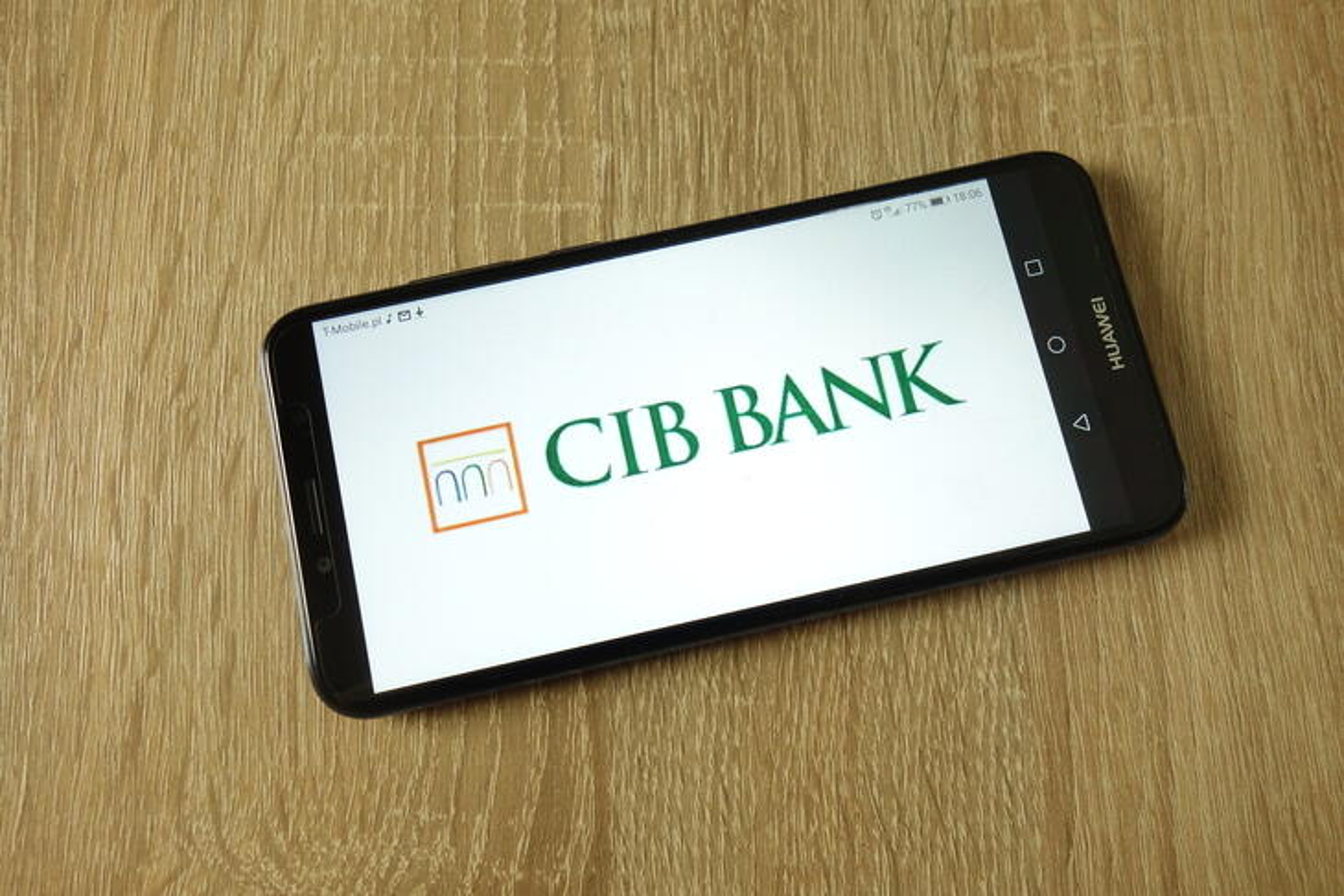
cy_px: 448
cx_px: 672
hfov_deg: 65.5
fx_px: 1045
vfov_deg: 46.4
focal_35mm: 28
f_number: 4
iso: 400
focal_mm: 10.4
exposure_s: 1/60
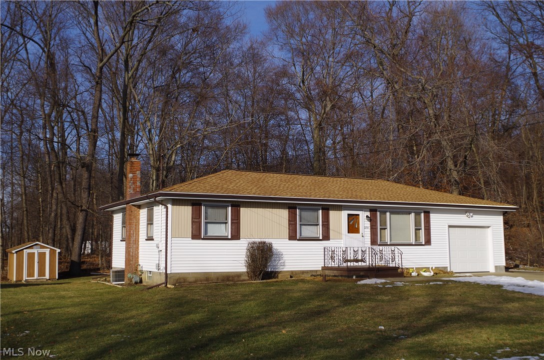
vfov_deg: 34.1
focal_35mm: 39
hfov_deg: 49.6
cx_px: 272
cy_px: 180
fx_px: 588
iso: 100
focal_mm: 26.25
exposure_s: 1/320
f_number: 7.1
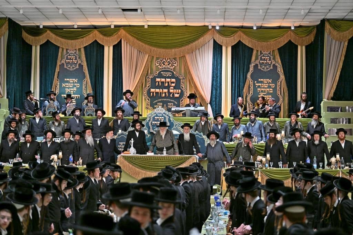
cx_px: 176
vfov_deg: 14.0
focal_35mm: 98
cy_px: 118
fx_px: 961
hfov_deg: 20.8
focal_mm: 98
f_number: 2.8
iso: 400
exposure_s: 1/160
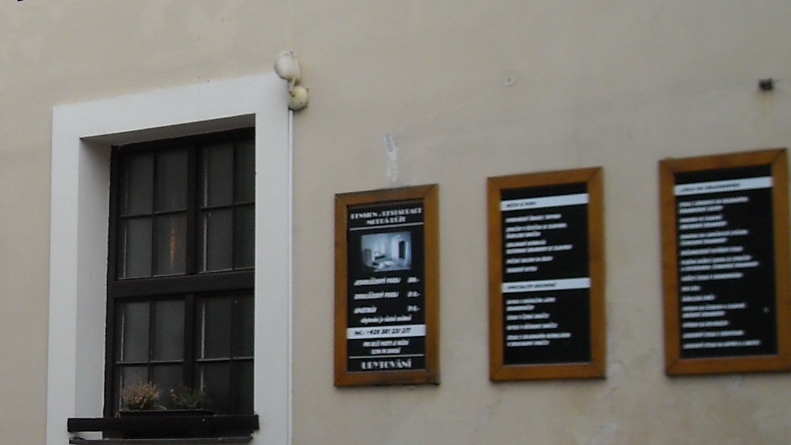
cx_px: -50
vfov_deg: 13.3
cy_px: 238
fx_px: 1909
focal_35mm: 91
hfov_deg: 22.3
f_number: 2.8
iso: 64
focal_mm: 5.7
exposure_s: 1/228
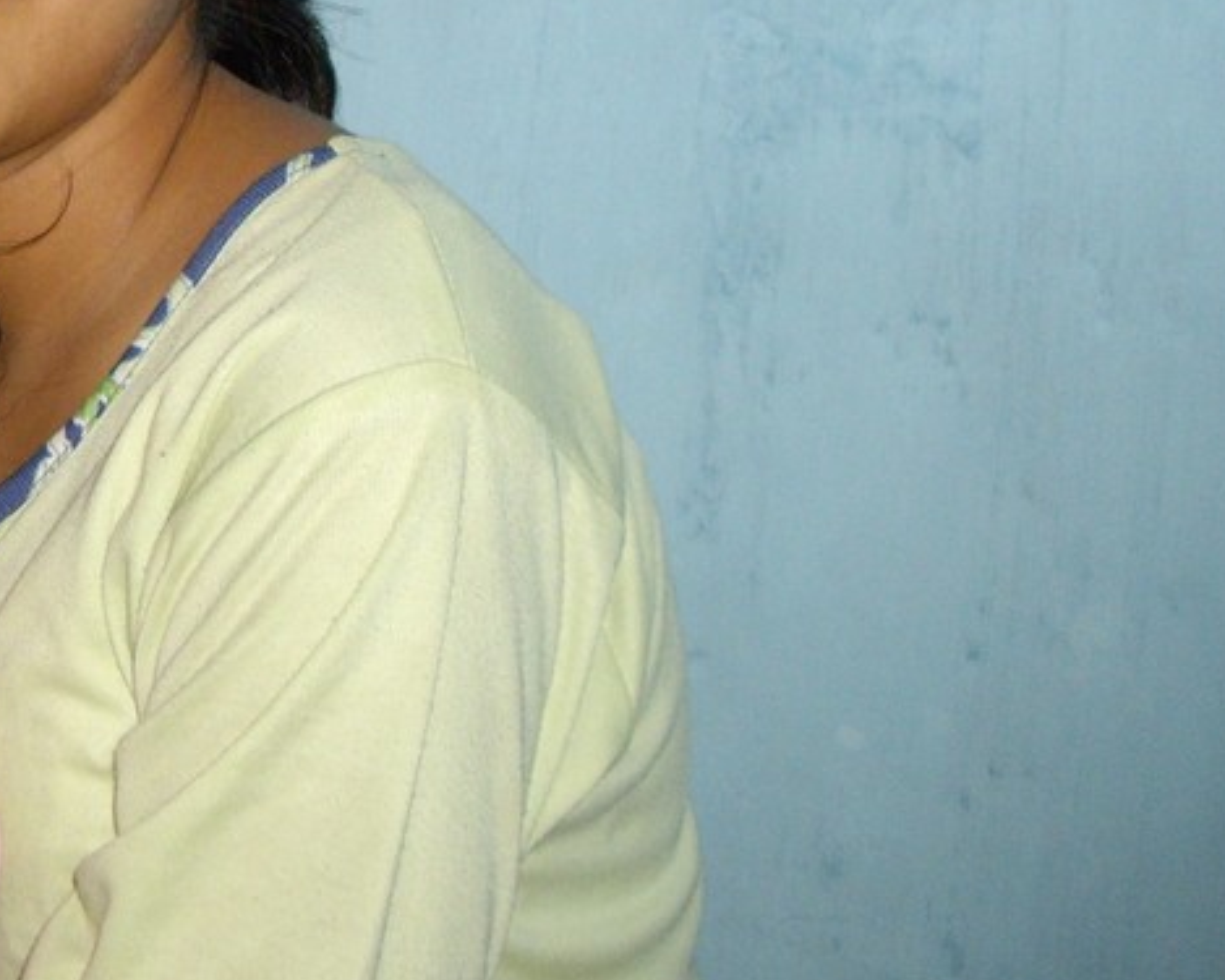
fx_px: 2936
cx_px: -76
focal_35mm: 81
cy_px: 18
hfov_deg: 22.4
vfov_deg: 18.5
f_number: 2.7
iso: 200
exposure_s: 1/40
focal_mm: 6.2
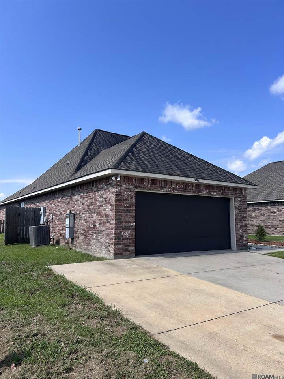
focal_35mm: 26
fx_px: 284
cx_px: 142
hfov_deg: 53.1
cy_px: 190
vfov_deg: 67.3
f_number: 1.5
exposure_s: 1/4444
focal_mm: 5.7
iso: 50
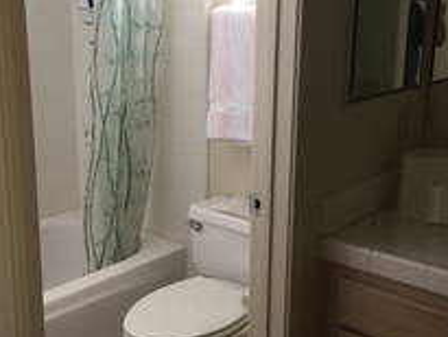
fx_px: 660
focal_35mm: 51
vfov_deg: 28.6
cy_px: 171
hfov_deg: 37.5
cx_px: 232
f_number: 2.2
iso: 125
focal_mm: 4.15
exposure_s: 1/30
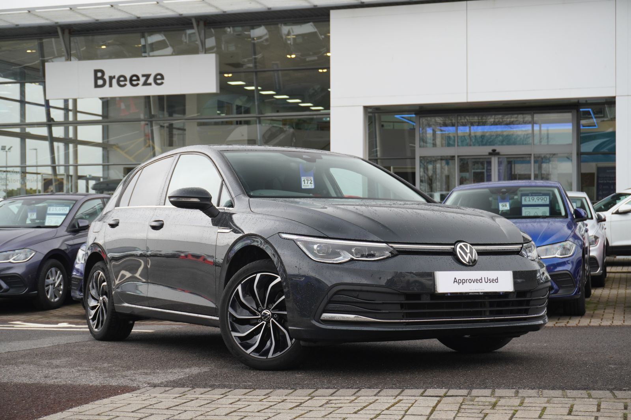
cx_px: 316
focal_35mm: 57
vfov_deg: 23.7
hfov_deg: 35.1
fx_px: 998
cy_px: 210
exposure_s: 1/160
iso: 400
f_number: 5.6
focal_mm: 38
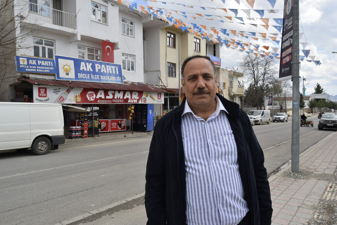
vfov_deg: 47.9
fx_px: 253
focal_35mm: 27
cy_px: 112
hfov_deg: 67.4
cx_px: 168
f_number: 10
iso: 200
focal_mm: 18
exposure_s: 1/400
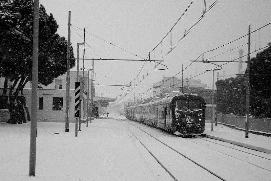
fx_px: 509
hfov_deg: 29.8
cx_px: 136
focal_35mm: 68
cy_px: 90
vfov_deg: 20.2
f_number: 5.6
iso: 100
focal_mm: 45
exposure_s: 1/125
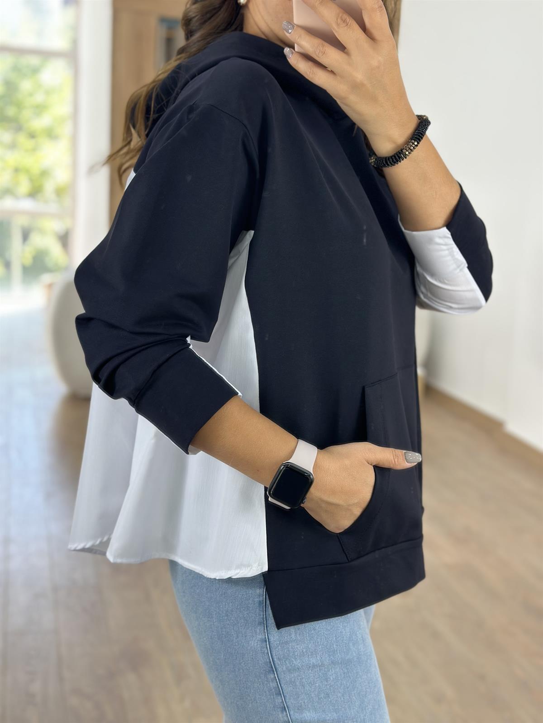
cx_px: 272
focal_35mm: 48
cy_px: 362
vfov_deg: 39.7
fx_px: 1004
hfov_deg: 30.3
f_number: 1.78
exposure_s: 1/141
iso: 64
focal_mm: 6.86
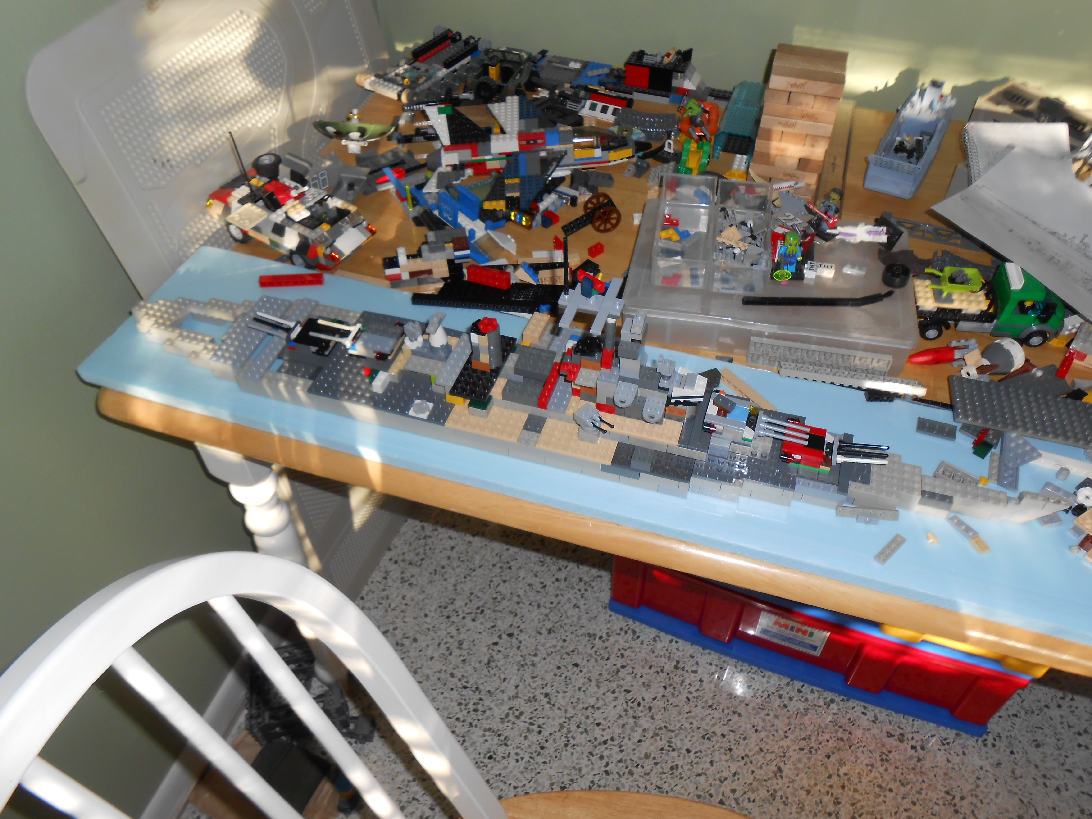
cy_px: 410
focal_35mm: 26
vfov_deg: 53.1
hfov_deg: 67.3
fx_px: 820
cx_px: 546
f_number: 3.5
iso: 80
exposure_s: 1/25
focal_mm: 4.6
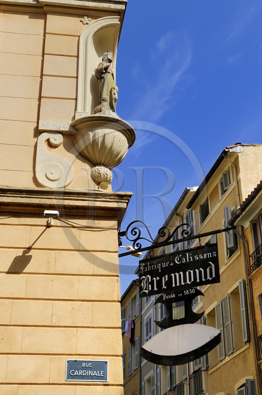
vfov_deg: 36.3
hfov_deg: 24.6
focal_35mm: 55
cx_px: 131
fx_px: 601
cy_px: 198
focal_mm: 55
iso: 200
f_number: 13
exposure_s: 1/200
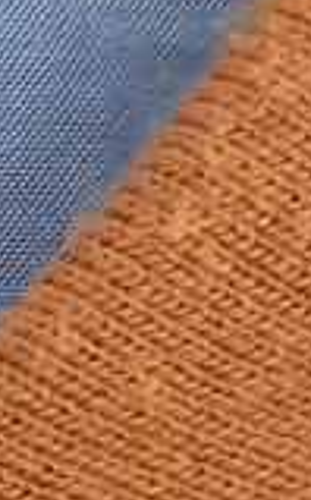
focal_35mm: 180
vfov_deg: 11.3
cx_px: -503
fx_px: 2448
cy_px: 676
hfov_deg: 6.8
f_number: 1.8
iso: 250
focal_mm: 4
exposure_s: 1/25
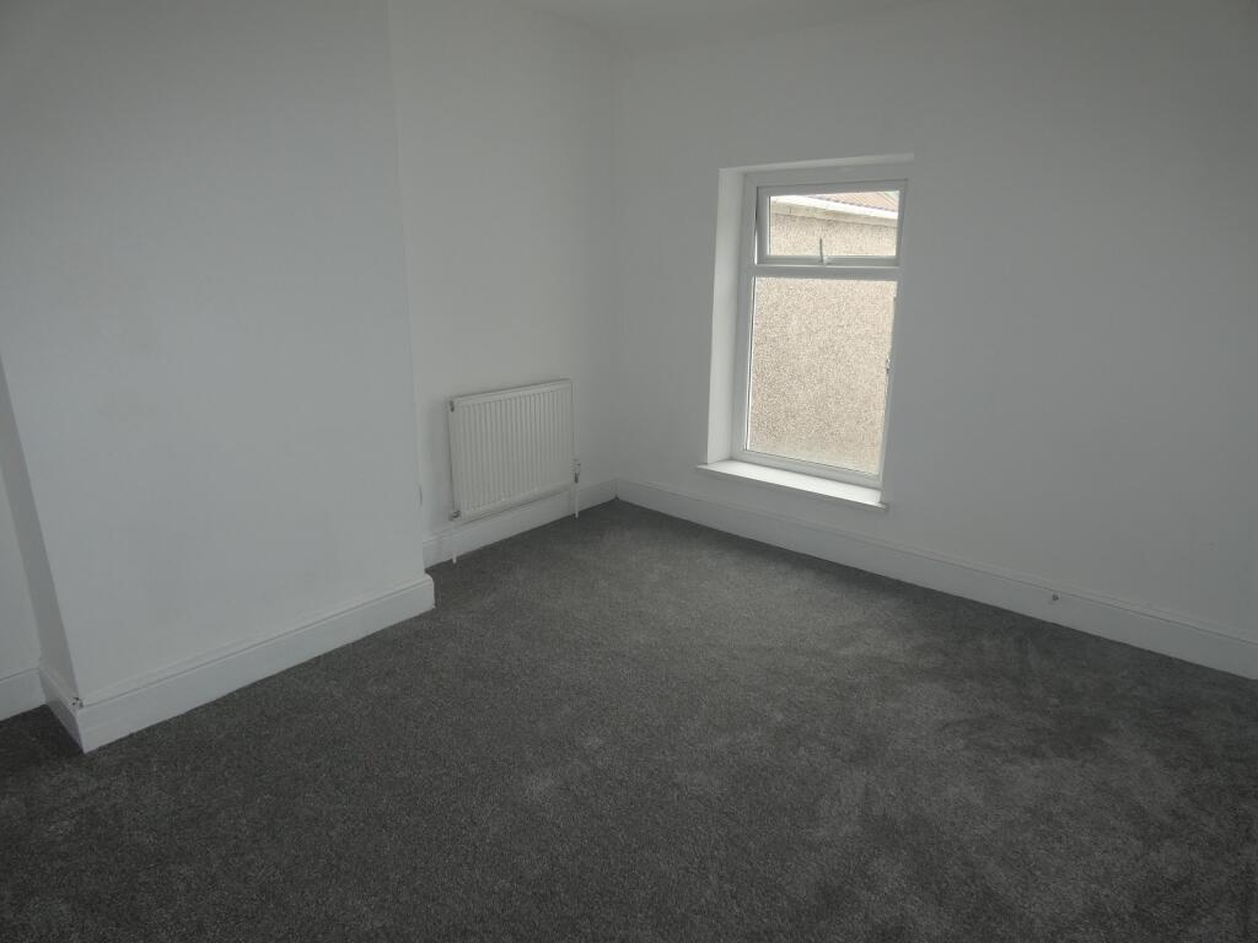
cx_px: 629
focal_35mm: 20
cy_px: 472
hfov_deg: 81.7
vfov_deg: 66.0
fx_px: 727
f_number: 2.8
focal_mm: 3.6
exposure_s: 1/60
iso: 80
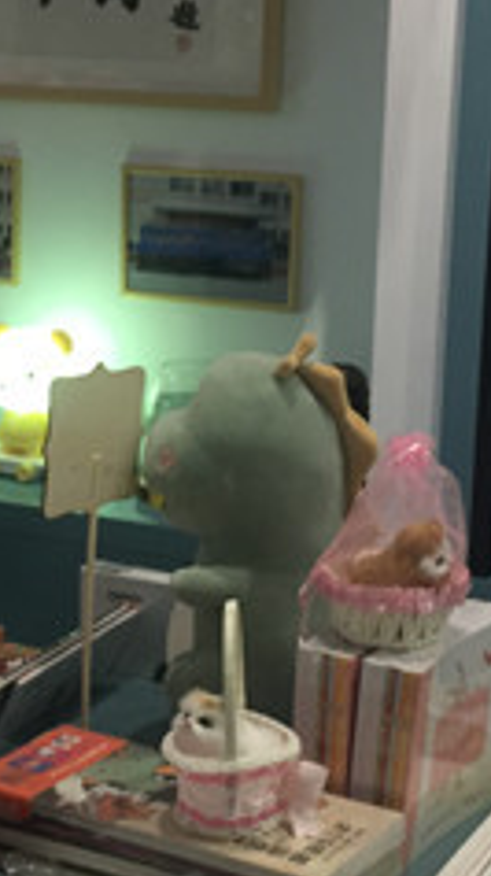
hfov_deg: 15.0
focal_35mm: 80
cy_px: 440
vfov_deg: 26.5
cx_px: 126
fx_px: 1855
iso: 125
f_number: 2.2
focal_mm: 4.15
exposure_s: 1/33
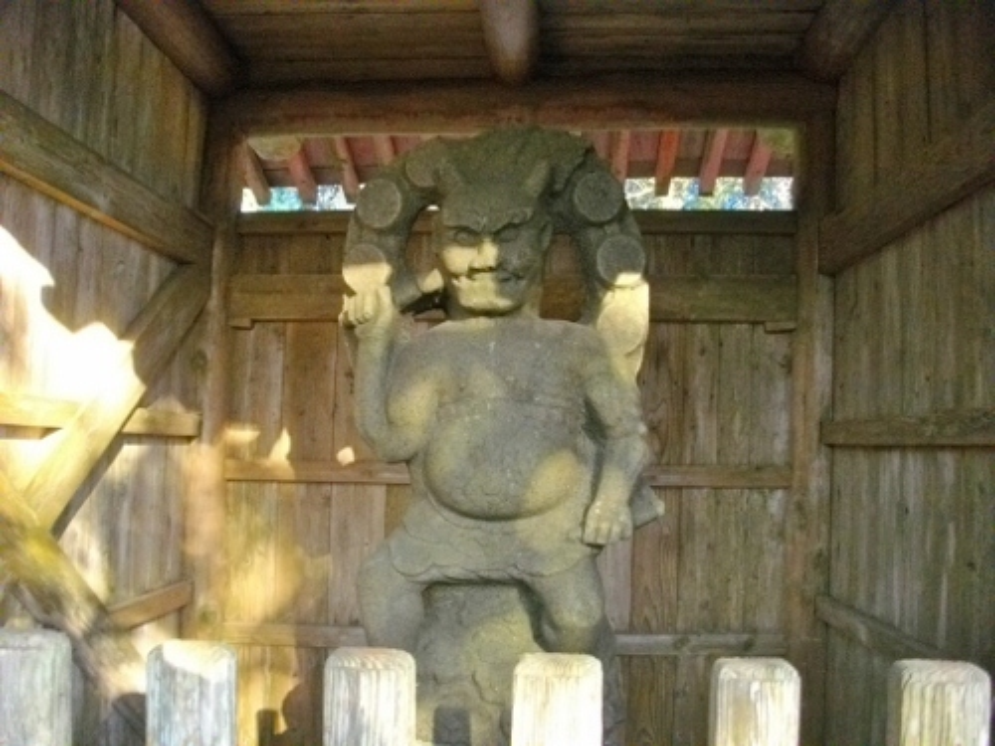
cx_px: 498
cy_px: 373
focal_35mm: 32
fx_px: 920
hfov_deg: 56.8
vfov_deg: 44.2
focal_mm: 5.7
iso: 560
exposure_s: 1/50
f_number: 2.9
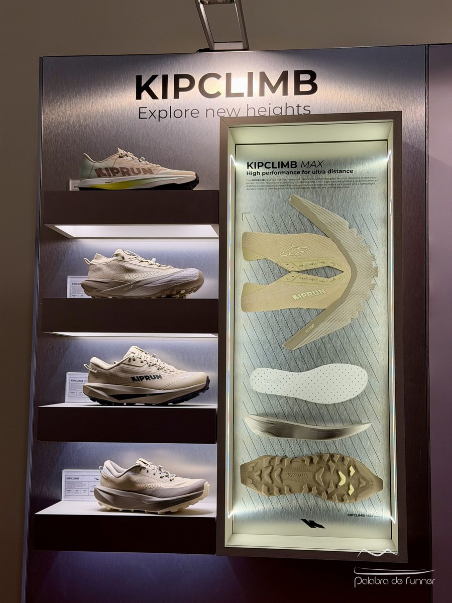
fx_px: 836
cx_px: 226
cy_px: 302
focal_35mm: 48
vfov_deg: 39.7
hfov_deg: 30.3
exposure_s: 1/159
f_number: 1.78
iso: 64
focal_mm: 6.76
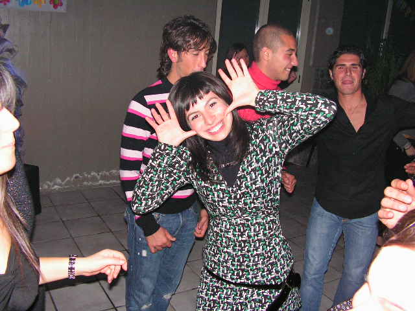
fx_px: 432
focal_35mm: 36
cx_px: 208
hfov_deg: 51.4
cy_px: 156
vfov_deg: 39.7
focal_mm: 6
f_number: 3.2
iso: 200
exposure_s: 1/40
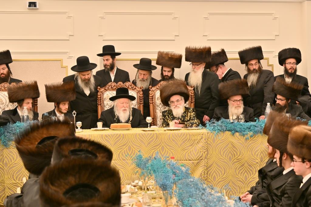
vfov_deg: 23.8
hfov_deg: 35.1
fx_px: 492
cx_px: 156
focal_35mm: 57
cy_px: 104
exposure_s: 1/160
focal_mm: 38
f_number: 4
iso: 320
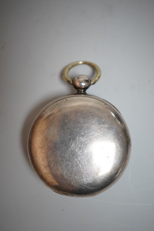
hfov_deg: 29.9
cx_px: 77
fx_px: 289
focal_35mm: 45
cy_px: 116
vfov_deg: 43.6
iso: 2500
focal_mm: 30
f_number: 5
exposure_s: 1/500
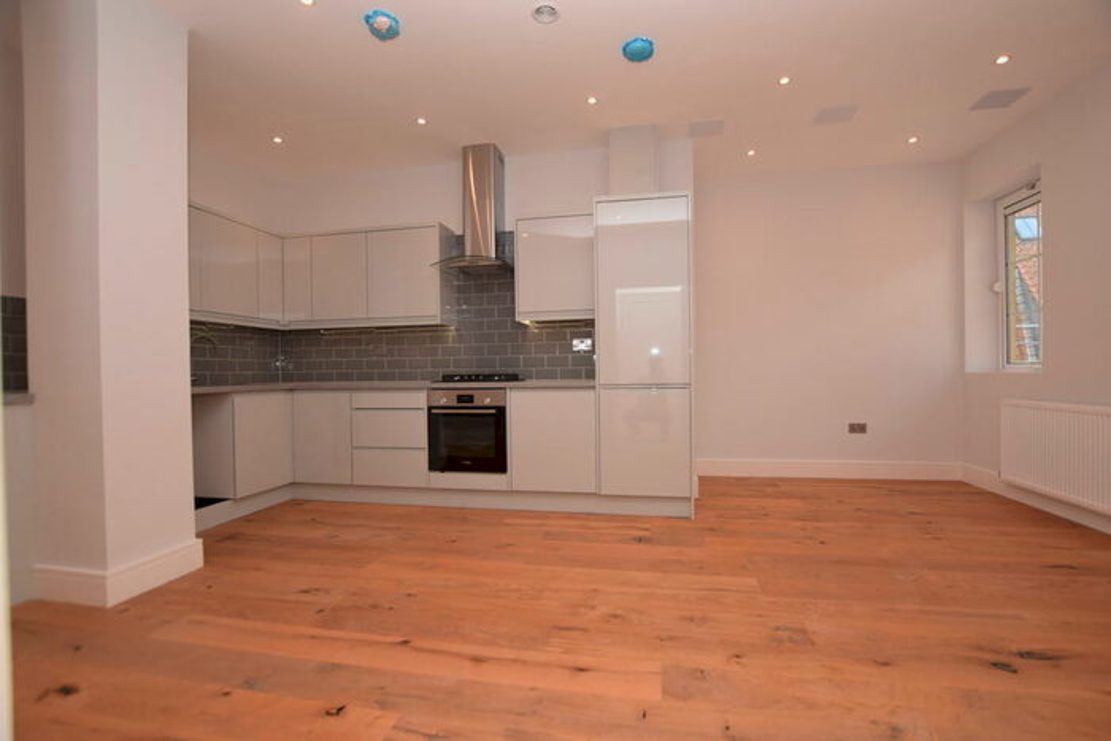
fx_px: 463
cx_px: 556
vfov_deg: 77.4
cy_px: 370
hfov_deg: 100.4
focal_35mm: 15
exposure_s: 1/60
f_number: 4
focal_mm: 10
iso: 100
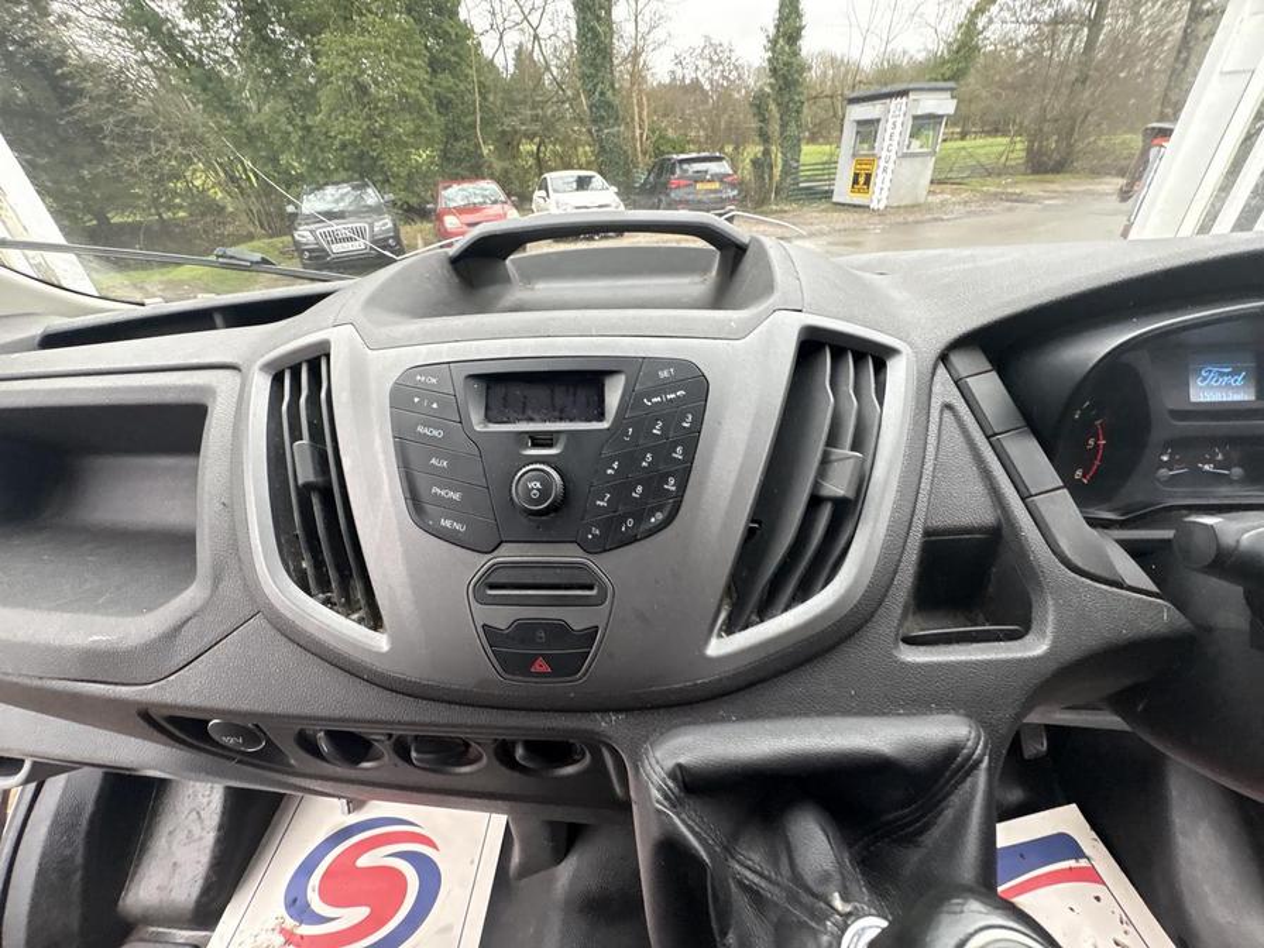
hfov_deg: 102.1
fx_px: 511
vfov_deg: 85.7
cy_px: 474
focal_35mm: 14
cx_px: 632
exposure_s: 1/60
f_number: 2.2
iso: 250
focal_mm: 2.22
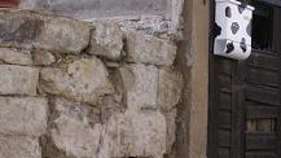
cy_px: 162
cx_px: 219
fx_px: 797
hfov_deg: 19.8
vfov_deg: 11.2
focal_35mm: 107
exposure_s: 1/50
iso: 50
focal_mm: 5.93
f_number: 8
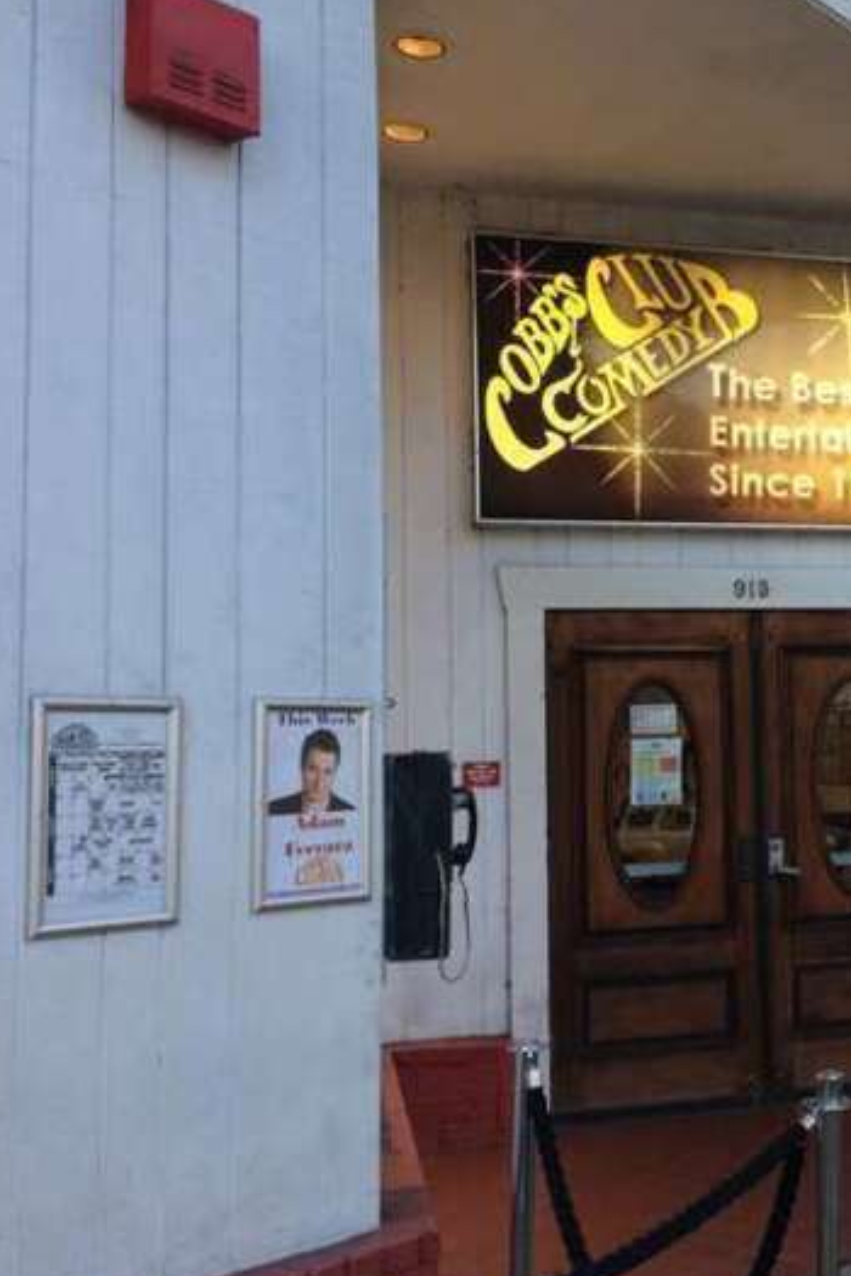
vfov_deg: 42.7
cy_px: 639
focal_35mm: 46
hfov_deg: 27.1
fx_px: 1631
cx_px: 904
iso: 64
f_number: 2.2
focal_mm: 4.15
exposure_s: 1/120
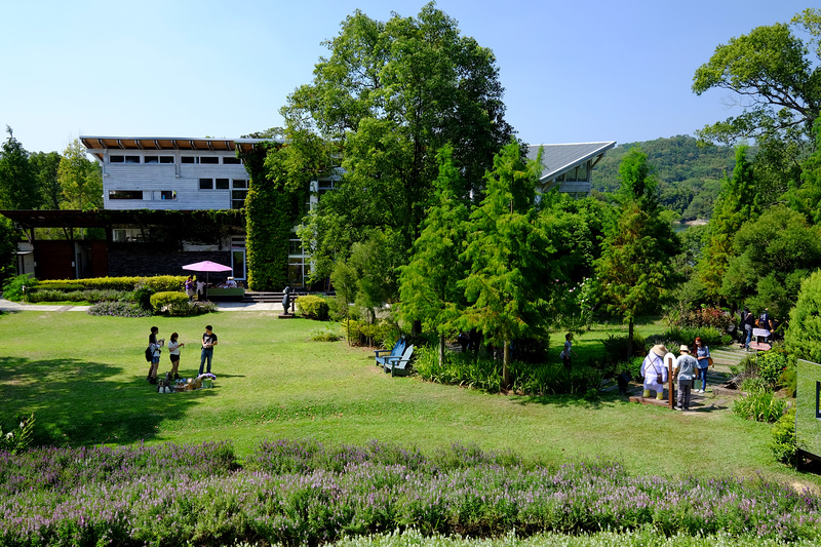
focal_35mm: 30
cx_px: 410
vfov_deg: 43.6
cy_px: 274
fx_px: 684
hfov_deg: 61.9
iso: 200
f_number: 8
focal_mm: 20
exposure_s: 1/80
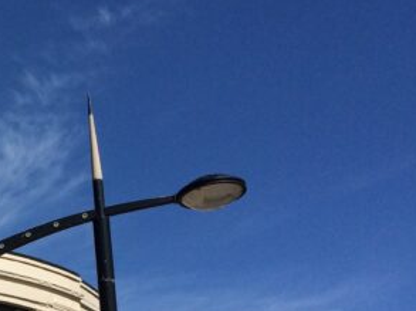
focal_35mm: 105
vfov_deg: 13.7
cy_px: 373
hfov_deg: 16.4
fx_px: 1260
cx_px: -281
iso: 40
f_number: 2.2
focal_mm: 4.12
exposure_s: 1/4566
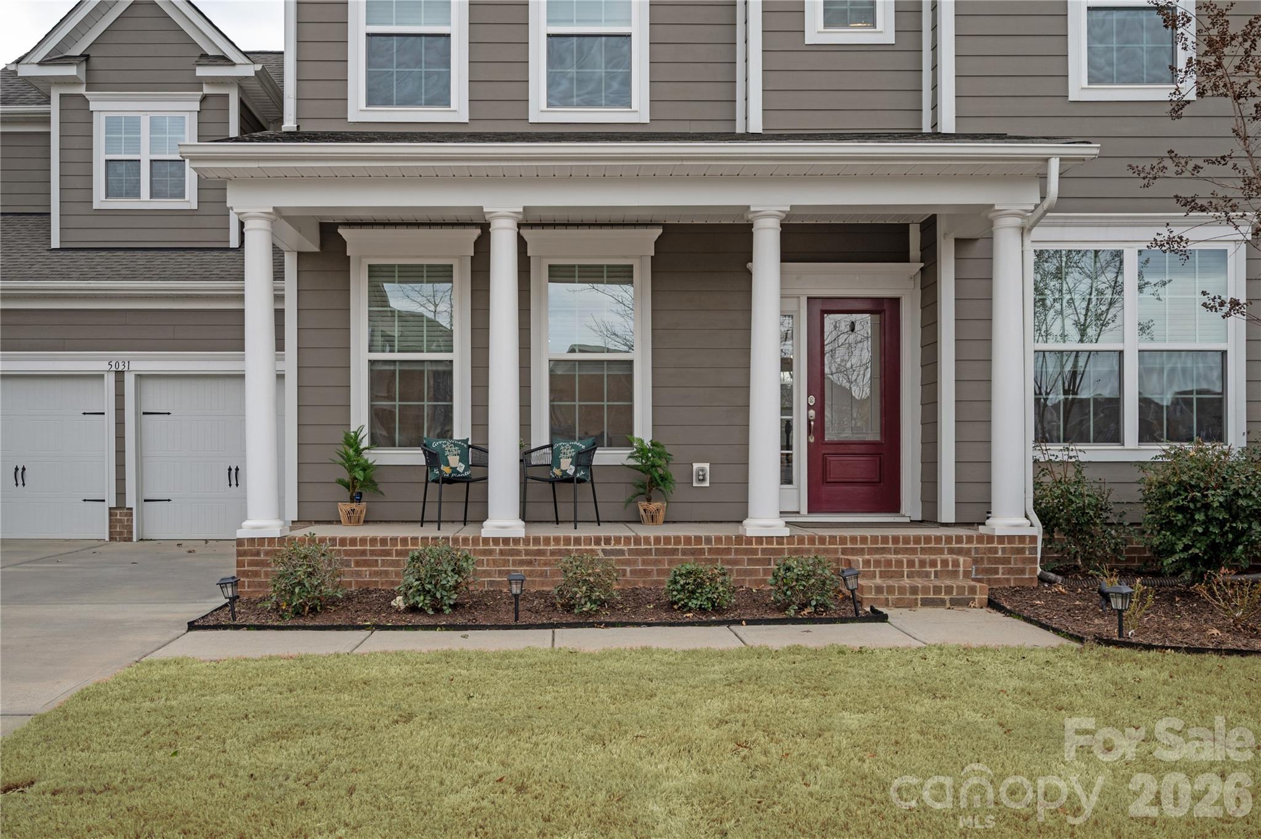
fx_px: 1050
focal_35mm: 30
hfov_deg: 62.0
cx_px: 630
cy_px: 420
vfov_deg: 43.5
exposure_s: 1/250
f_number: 4.5
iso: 200
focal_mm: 30
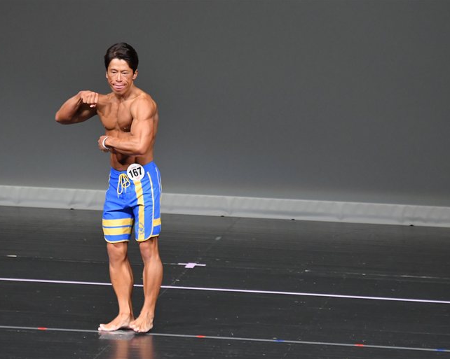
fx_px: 5205
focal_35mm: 391
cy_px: 179
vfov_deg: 4.0
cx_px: 209
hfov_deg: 5.0
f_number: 5.6
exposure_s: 1/400
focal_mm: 230
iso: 5000
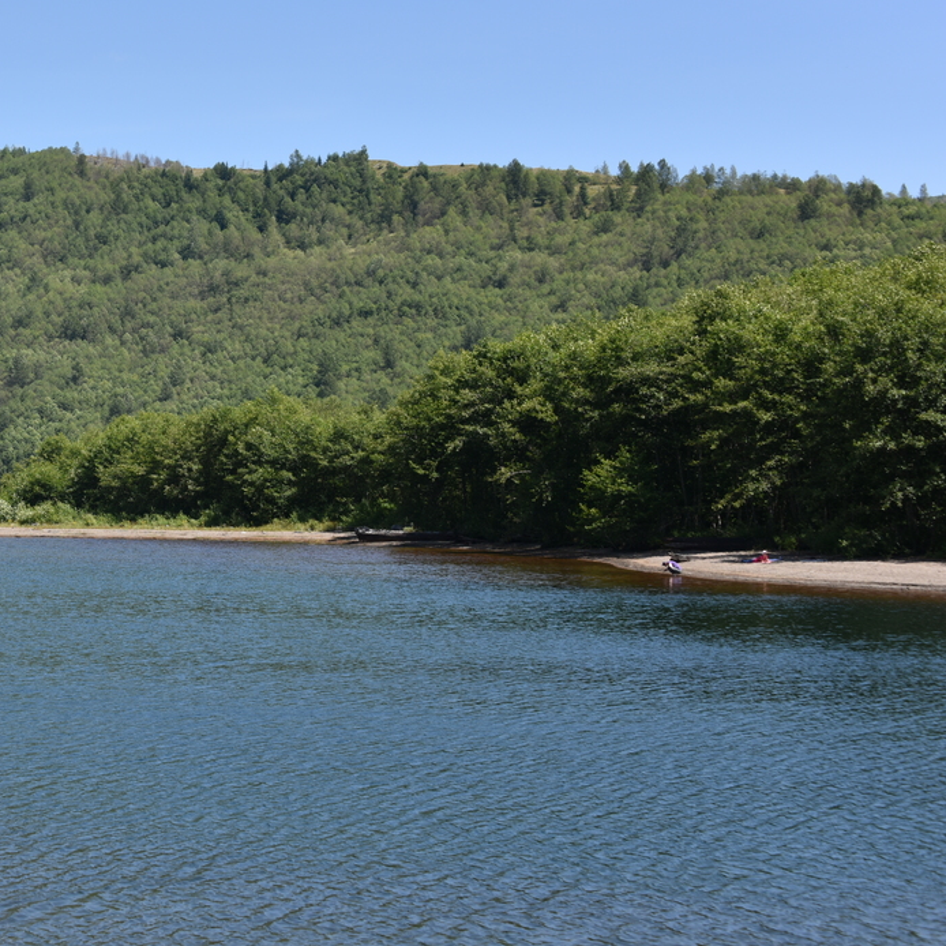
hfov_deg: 24.3
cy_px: 420
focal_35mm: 69
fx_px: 2133
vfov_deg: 25.0
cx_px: 85
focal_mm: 44
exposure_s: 1/250
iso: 100
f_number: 8
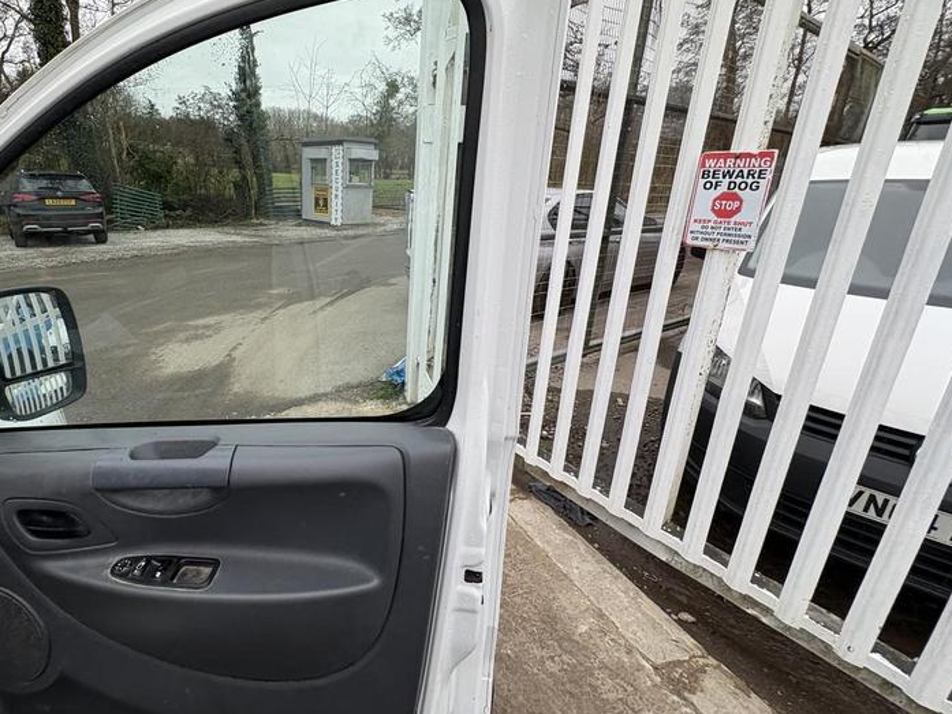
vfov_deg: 71.5
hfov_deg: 86.1
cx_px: 361
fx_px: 495
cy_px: 333
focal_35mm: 18
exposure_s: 1/282
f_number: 2.2
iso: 40
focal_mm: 2.22
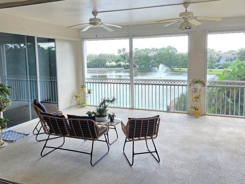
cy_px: 80
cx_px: 127
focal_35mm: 30
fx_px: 212
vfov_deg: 46.7
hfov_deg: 59.9
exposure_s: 1/180
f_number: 1.7
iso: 64
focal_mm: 6.3
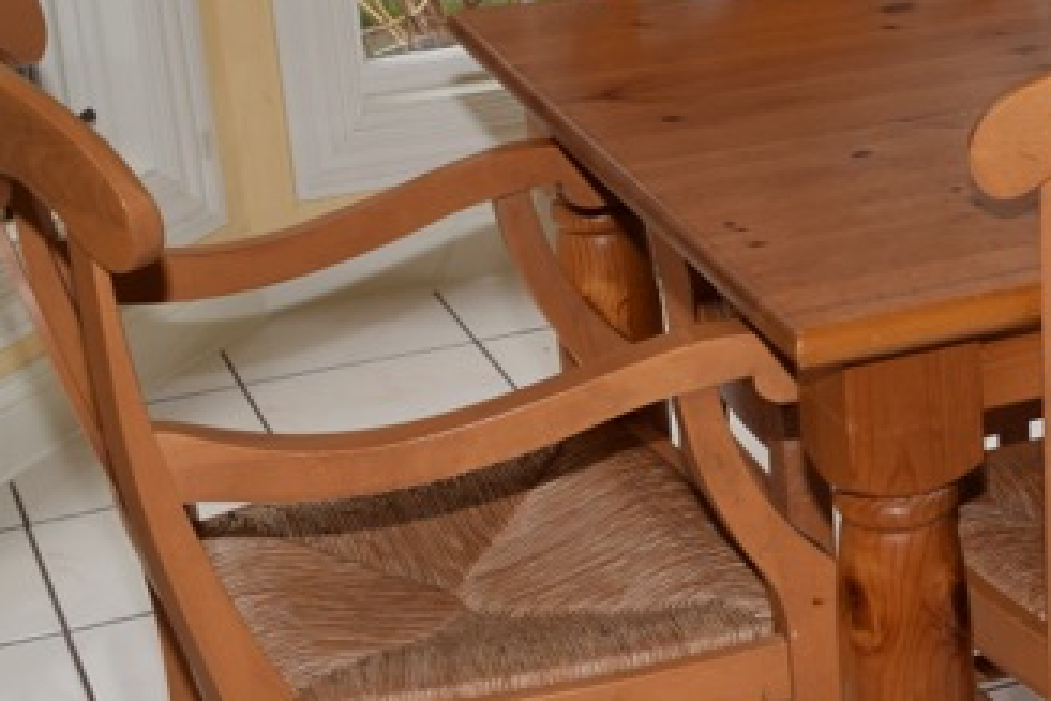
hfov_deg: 18.9
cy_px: 365
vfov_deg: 13.6
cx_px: 1318
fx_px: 2948
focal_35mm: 101
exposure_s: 1/60
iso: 100
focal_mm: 22
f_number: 8
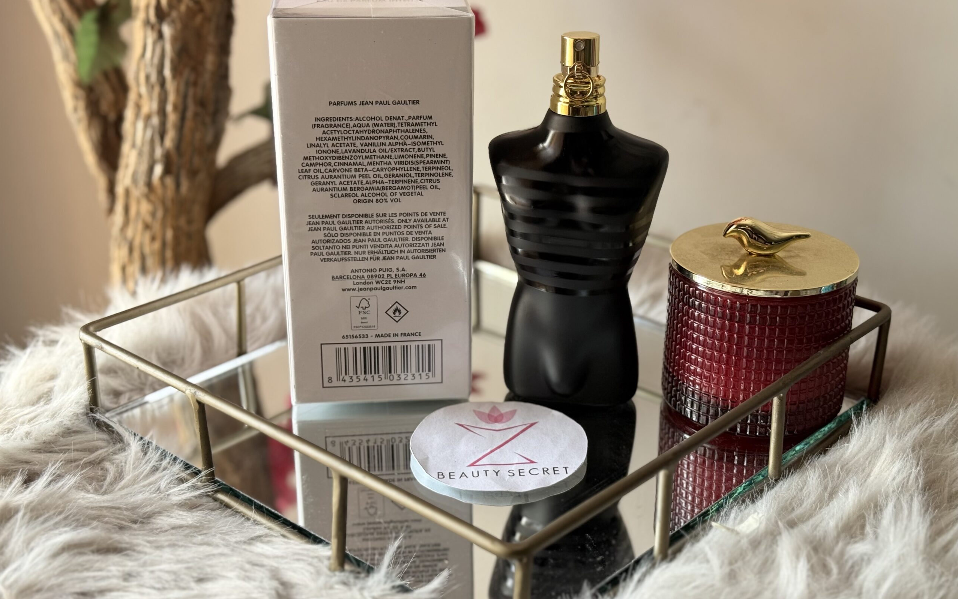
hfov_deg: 39.6
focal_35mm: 51
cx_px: 479
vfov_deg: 25.3
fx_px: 1331
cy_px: 299
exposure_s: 1/122
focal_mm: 6.76
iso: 80
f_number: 1.78
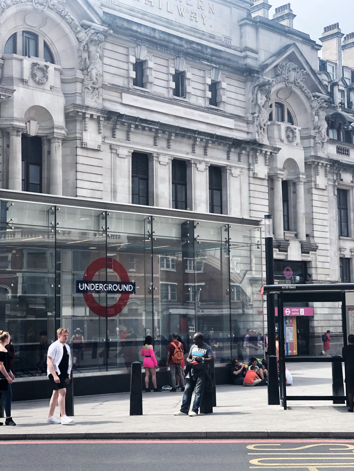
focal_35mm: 57
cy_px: 236
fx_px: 777
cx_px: 177
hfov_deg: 25.7
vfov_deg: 33.8
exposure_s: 1/164
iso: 20
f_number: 2.8
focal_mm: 6.6
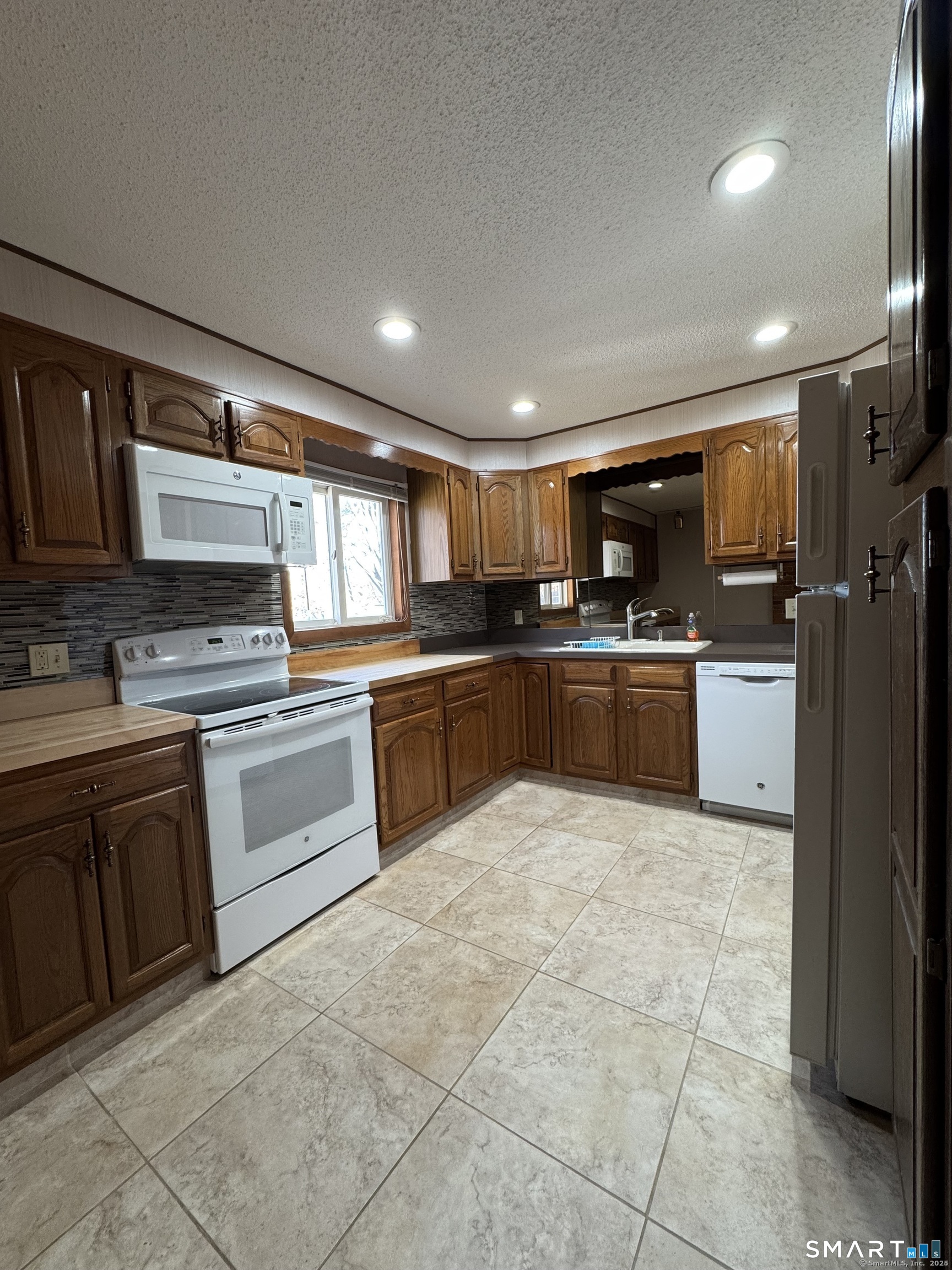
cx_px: 476
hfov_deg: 85.7
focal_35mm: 14
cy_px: 635
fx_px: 513
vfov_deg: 102.1
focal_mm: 2.22
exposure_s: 1/60
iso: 200
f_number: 2.2
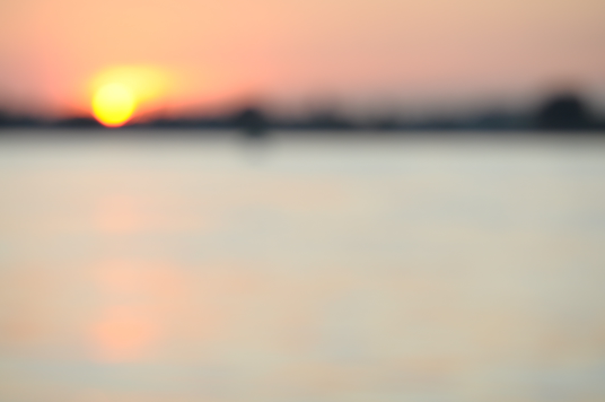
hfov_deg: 13.1
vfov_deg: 8.7
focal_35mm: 158
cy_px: 201
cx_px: 302
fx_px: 2644
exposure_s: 1/800
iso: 200
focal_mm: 105
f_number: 2
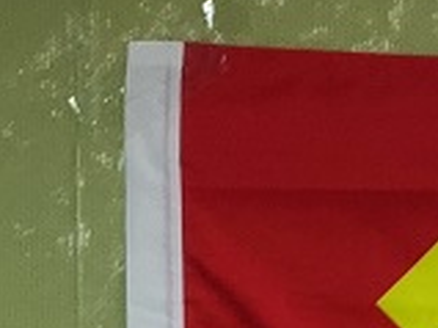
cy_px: 599
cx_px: 848
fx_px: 2225
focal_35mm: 176
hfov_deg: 10.4
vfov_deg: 8.1
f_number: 1.4
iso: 250
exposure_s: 1/50
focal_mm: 4.66
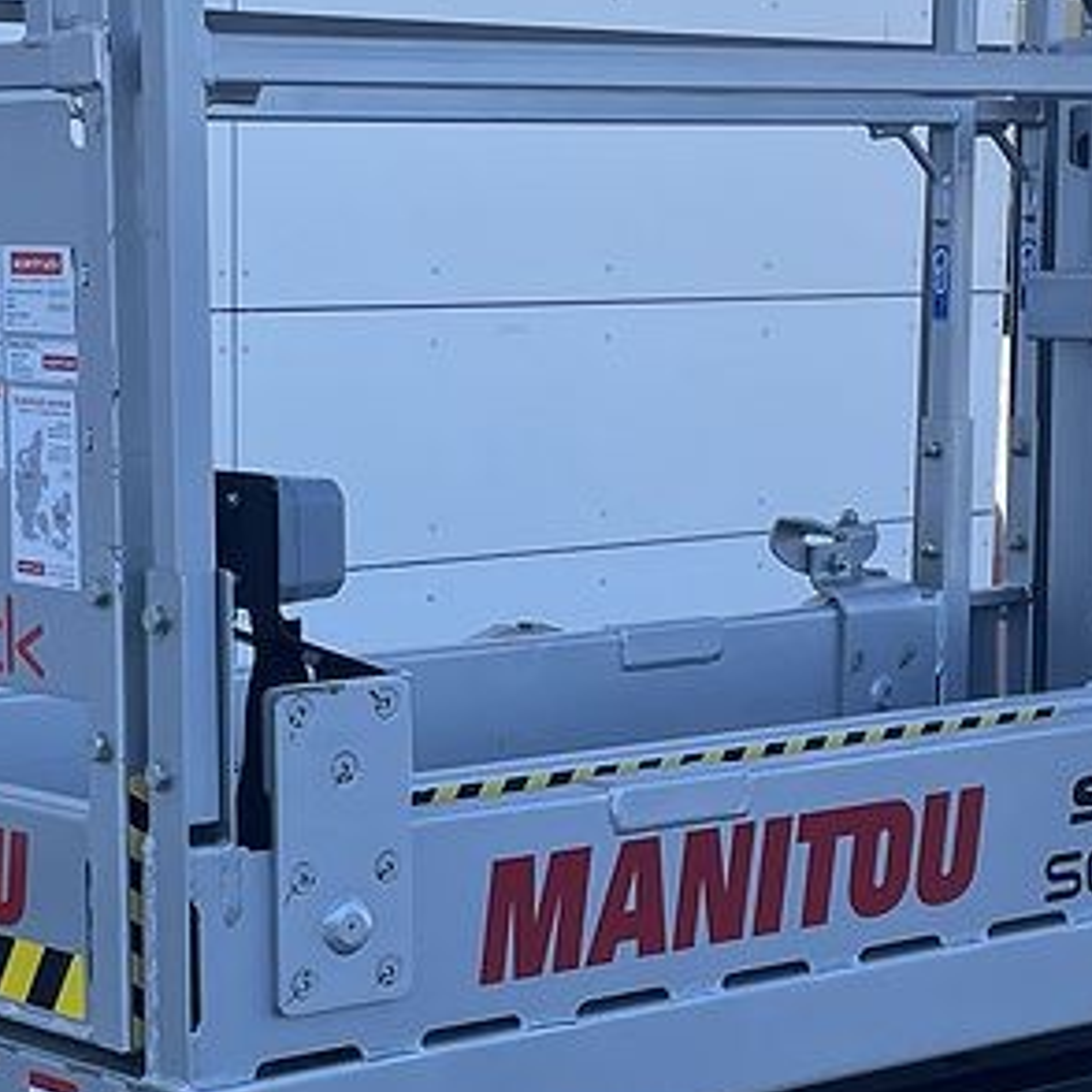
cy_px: 843
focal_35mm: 100
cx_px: 338
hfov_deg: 17.3
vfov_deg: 17.3
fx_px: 3569
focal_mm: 4.2
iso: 32
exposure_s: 1/1014
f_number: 1.6
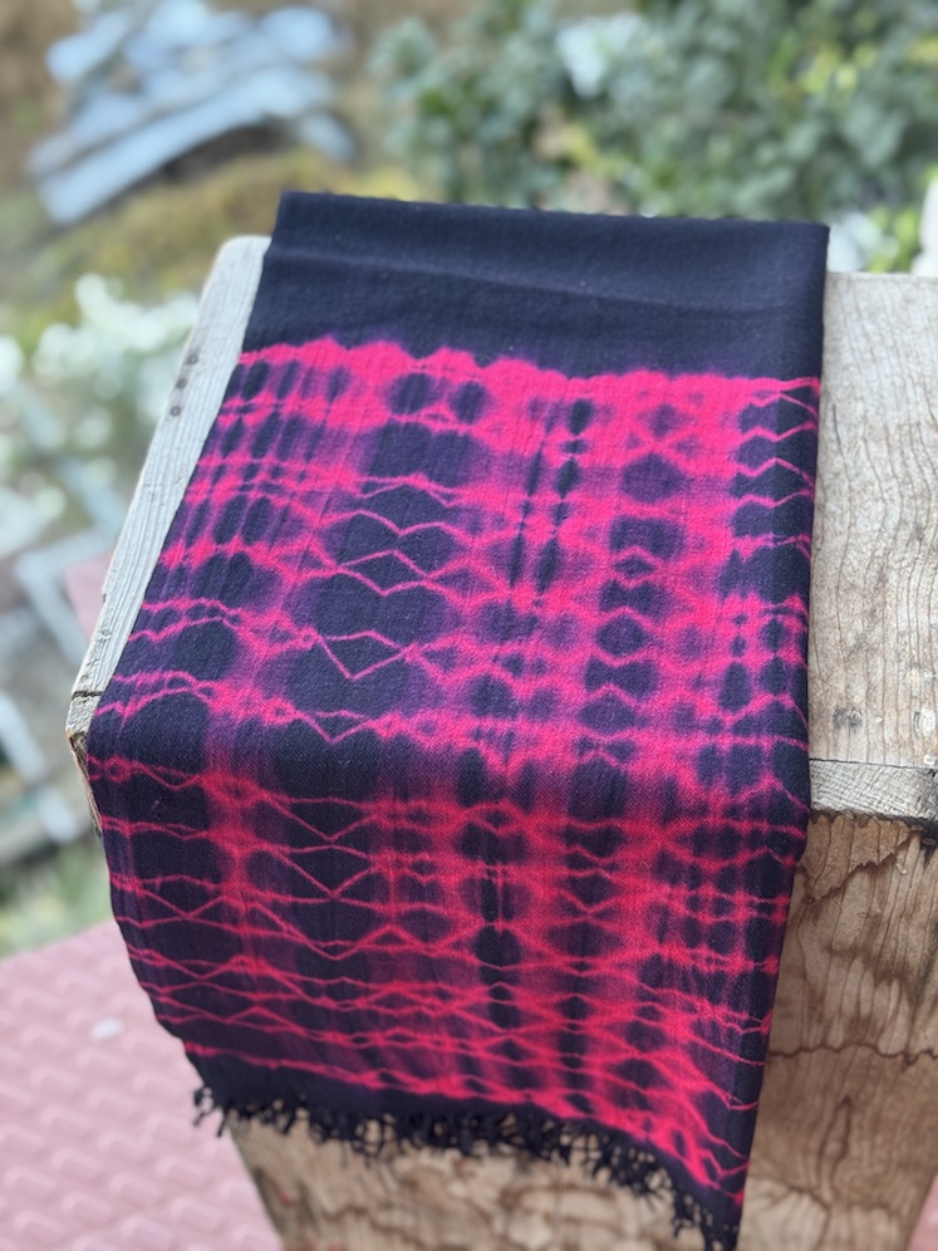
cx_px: 469
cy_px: 626
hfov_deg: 30.3
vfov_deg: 39.7
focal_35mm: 48
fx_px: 1734
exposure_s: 1/60
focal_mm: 6.76
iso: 100
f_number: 1.78
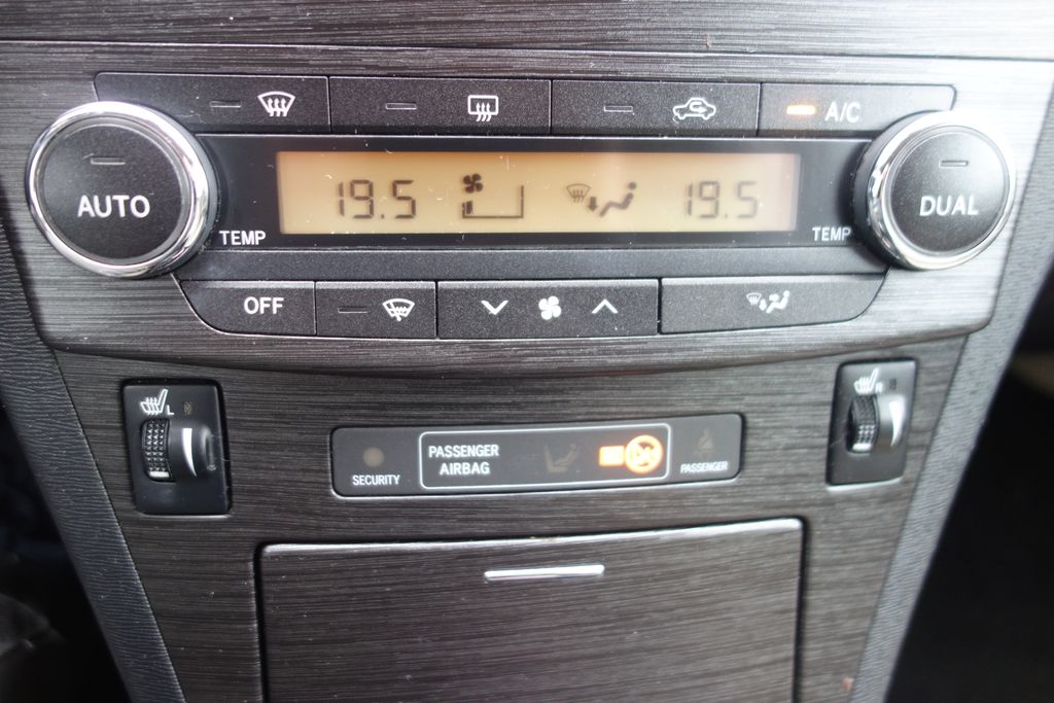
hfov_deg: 65.5
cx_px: 527
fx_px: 820
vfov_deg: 46.4
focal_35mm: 28
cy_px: 352
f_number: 1.8
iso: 320
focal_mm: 10.4
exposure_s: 1/30
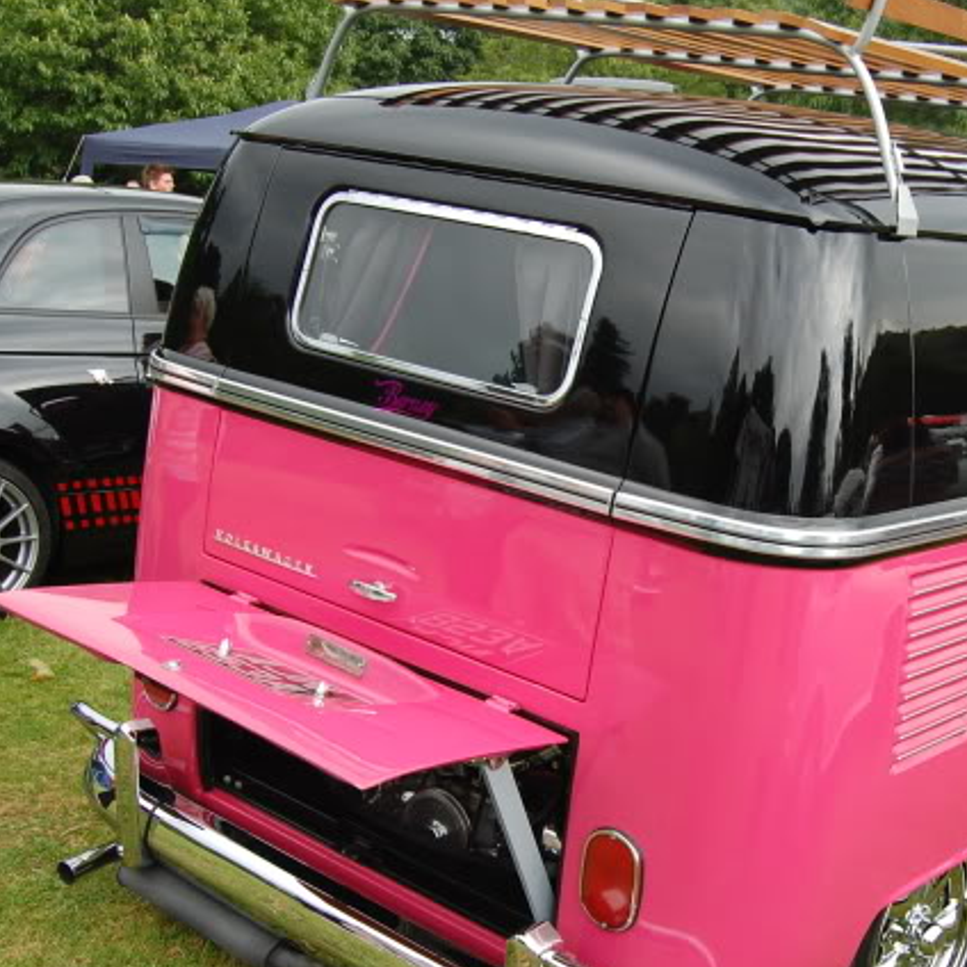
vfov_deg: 35.2
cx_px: 688
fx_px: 1517
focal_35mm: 48
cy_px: 596
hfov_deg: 34.8
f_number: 6.3
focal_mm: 20
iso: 200
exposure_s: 1/160
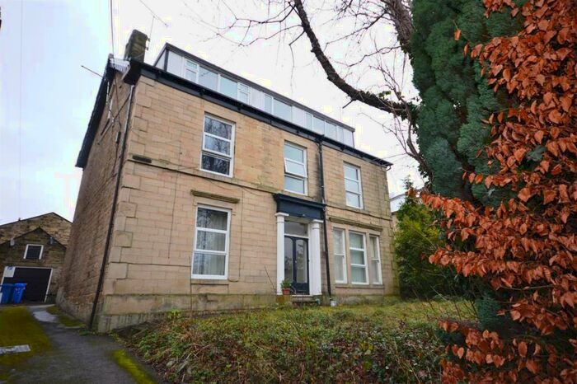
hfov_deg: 81.2
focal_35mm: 21
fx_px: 336
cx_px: 288
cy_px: 192
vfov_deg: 59.4
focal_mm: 14
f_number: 4.8
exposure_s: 1/100
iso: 320
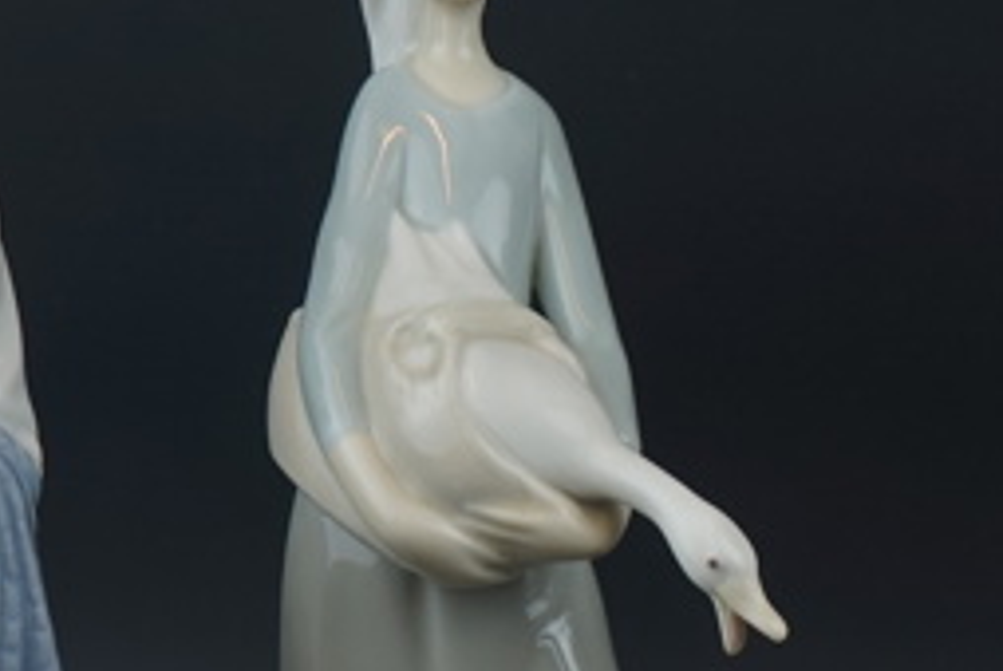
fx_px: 4044
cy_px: 568
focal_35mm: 145
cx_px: 971
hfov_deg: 14.0
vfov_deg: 9.5
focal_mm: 41
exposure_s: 1/100
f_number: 6.3
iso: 100
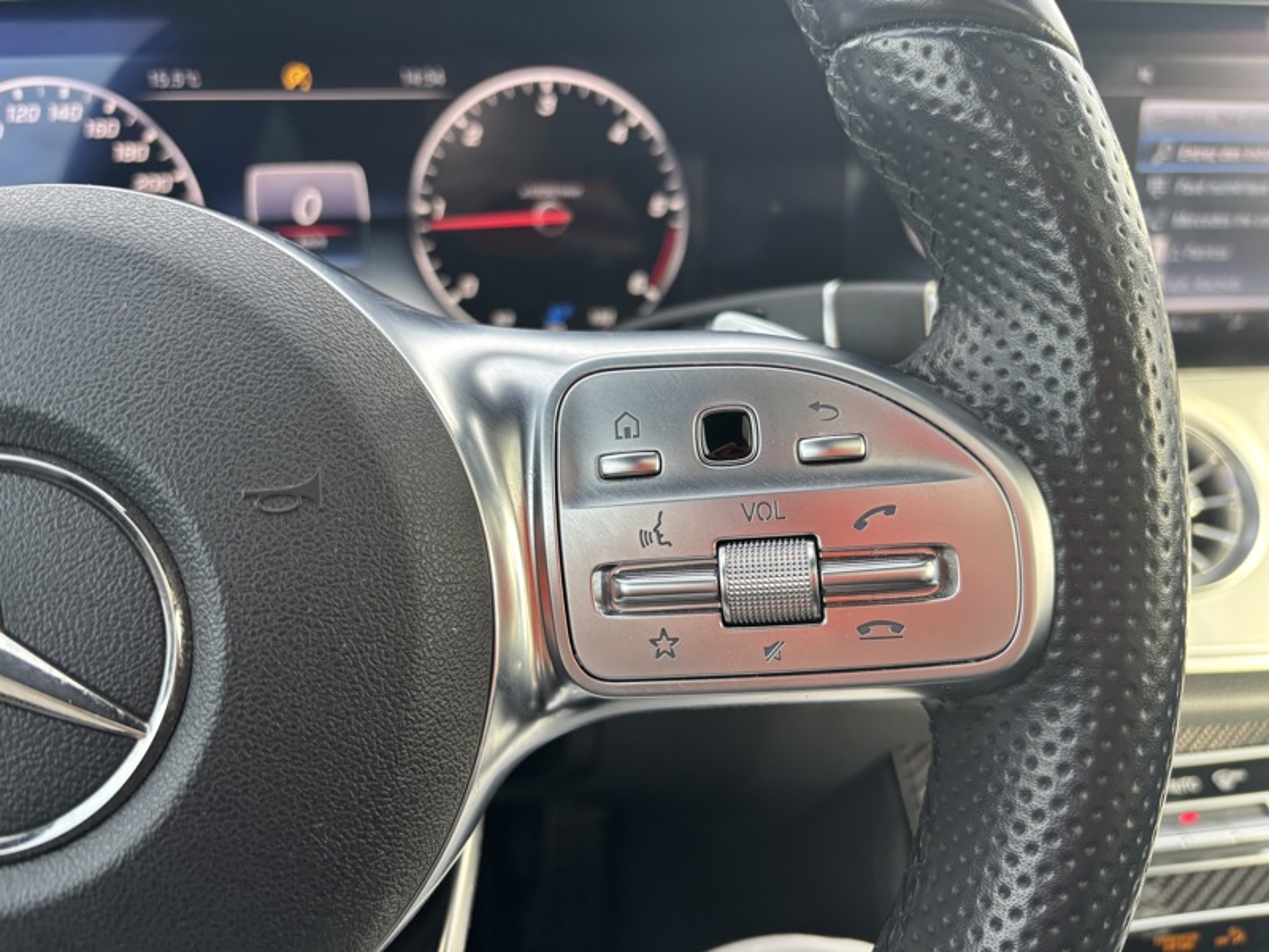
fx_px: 953
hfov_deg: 67.3
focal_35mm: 26
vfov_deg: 53.1
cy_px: 476
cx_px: 634
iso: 64
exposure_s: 1/121
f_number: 1.6
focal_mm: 5.96
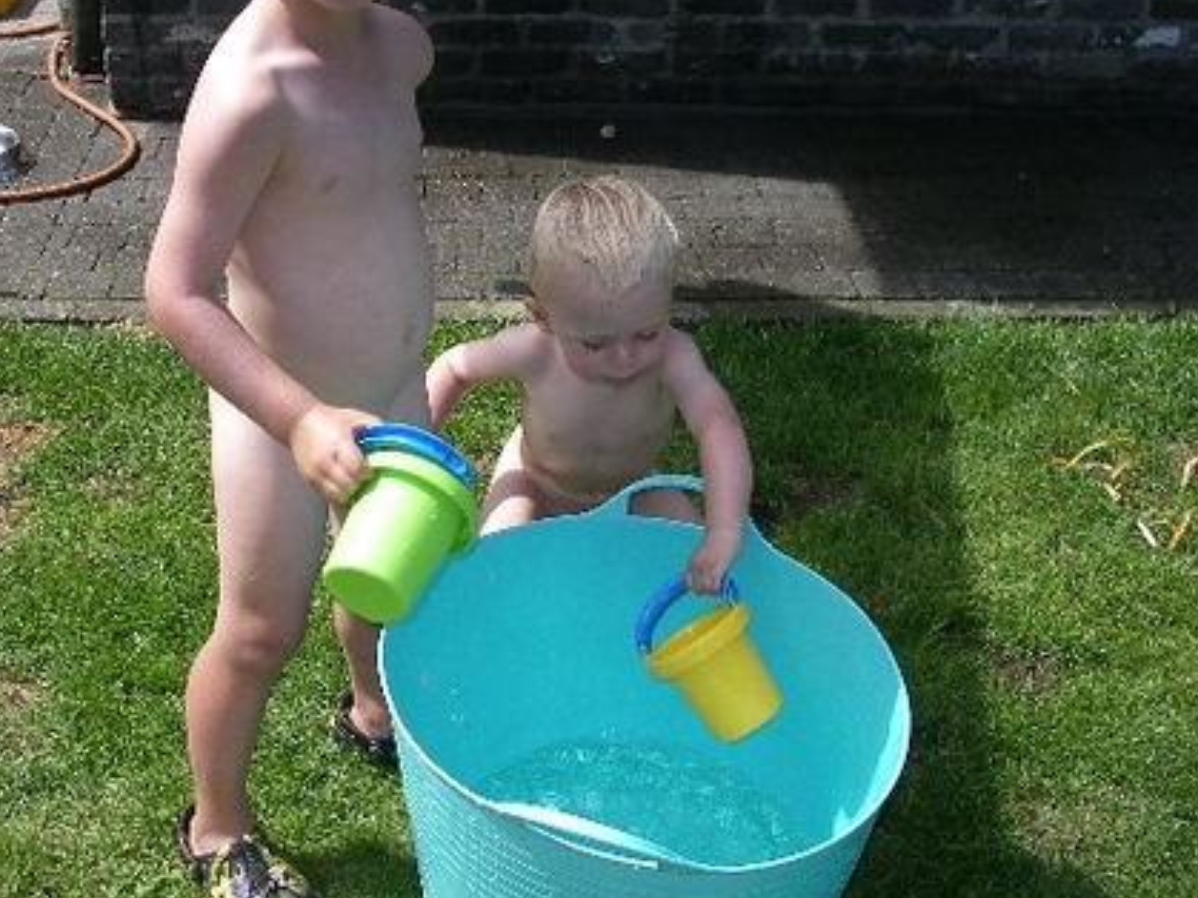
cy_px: 312
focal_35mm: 53
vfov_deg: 27.4
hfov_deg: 35.8
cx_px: 383
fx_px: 1834
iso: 80
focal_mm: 7.8
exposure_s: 1/640
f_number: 2.8
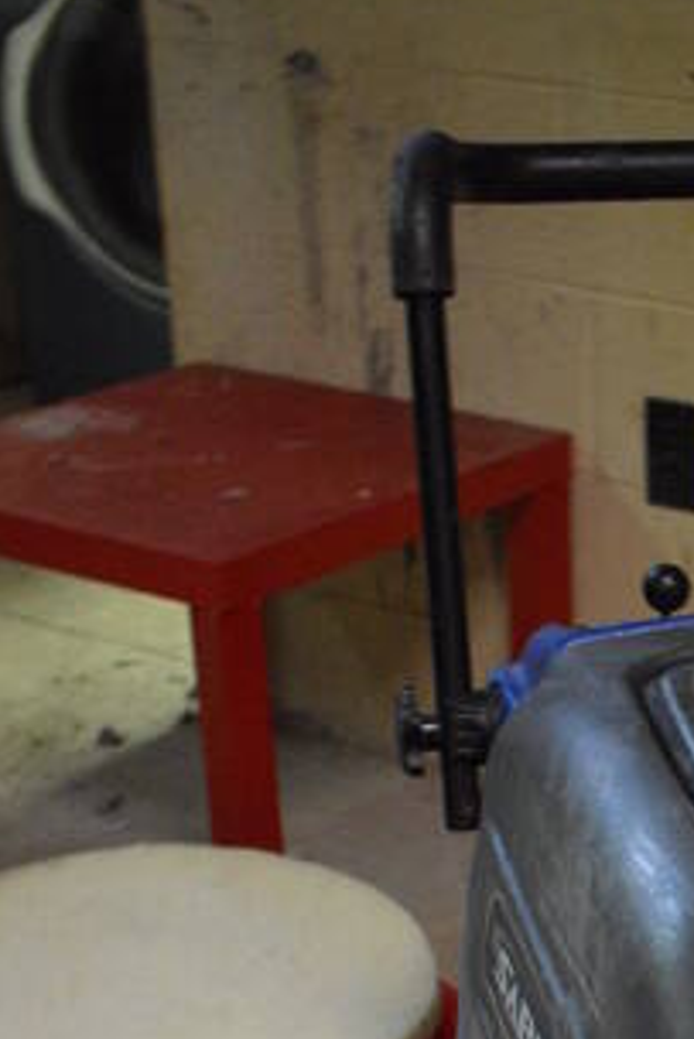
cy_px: 1246
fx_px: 2599
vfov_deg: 21.1
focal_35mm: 90
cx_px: 817
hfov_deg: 14.7
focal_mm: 20
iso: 2800
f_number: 3.8
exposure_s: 1/30
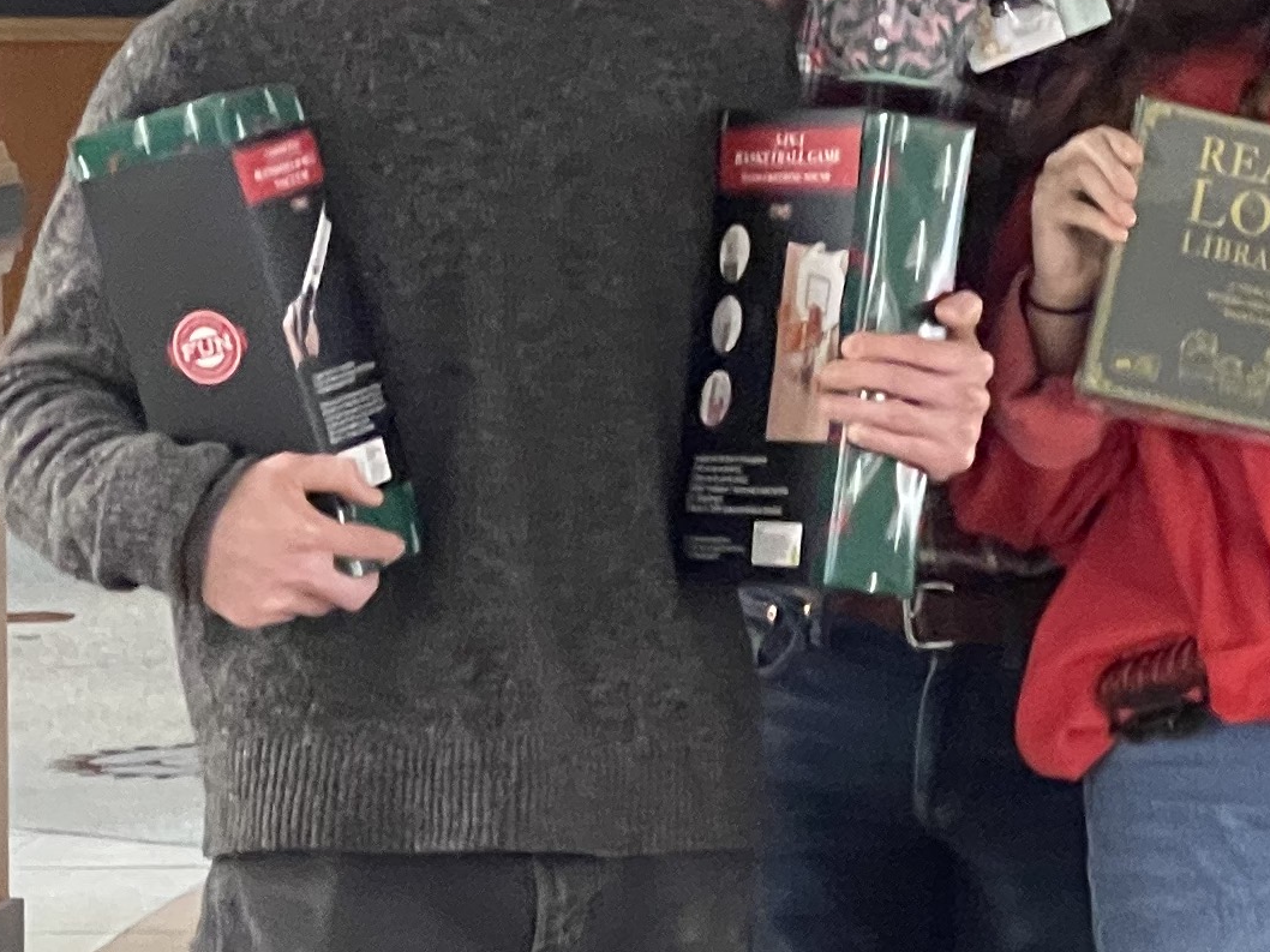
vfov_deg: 6.1
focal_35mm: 244
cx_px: 2157
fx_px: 8950
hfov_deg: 7.9
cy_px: 337
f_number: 2.2
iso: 640
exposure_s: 1/60
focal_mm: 7.5
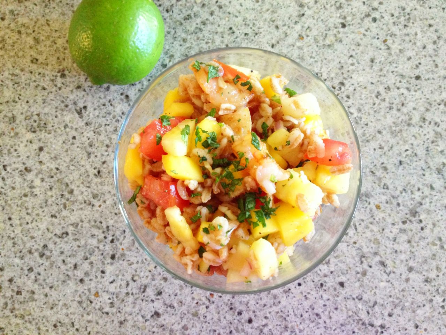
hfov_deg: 52.6
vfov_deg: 40.7
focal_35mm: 35
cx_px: 223
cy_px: 168
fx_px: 451
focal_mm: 4.28
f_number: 2.4
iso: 250
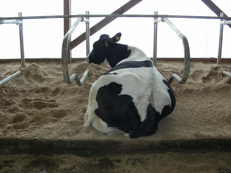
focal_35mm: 38
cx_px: 116
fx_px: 254
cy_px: 86
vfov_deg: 37.7
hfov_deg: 49.0
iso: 51
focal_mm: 6.3
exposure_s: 1/30
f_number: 3.5
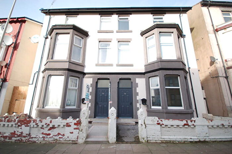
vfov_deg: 77.3
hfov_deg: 100.4
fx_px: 97
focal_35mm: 15
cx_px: 116
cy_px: 77
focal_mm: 10
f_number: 4
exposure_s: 1/320
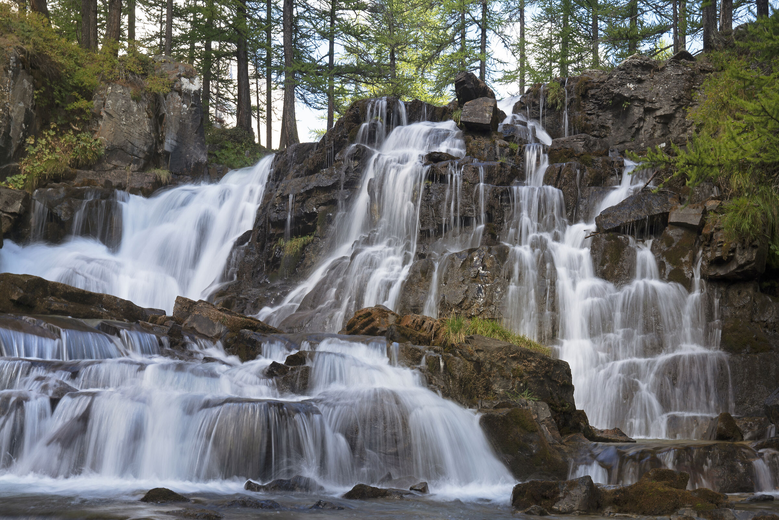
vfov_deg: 28.1
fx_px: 1039
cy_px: 260
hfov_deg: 41.1
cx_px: 390
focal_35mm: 48
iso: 50
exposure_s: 1/4
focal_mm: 48
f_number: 18
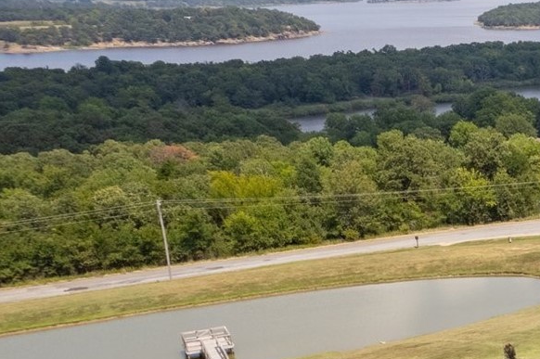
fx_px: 1154
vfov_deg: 17.2
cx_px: 885
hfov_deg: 20.8
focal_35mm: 77
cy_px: 370
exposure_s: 1/2000
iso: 100
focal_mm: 8.38
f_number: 2.8
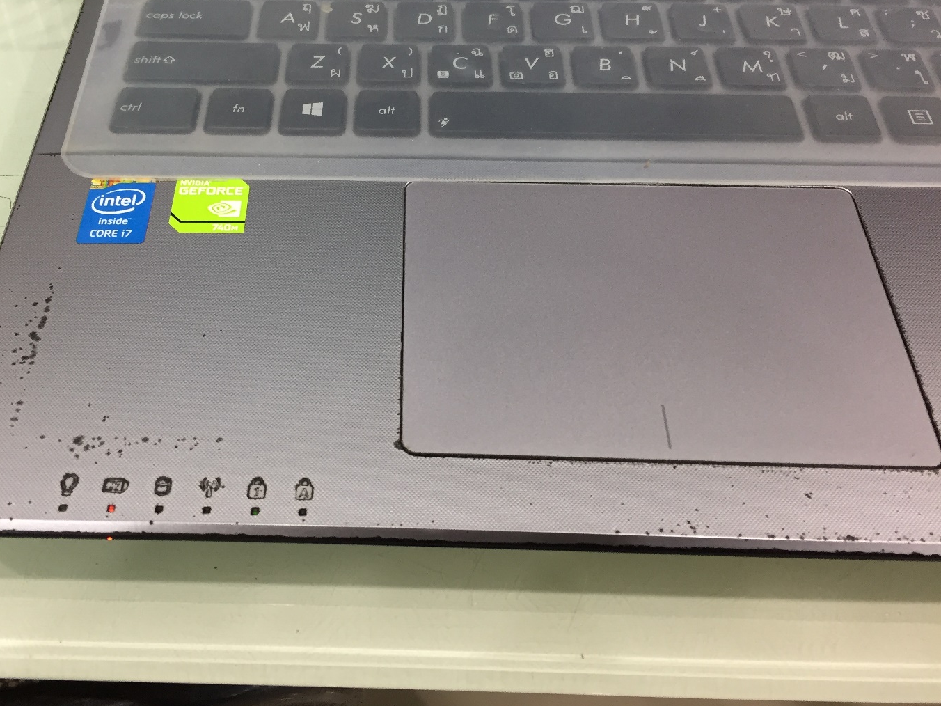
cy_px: 283
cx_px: 374
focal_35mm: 35
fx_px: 951
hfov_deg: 52.3
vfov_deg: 40.5
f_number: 2.2
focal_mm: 4.15
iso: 100
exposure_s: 1/33
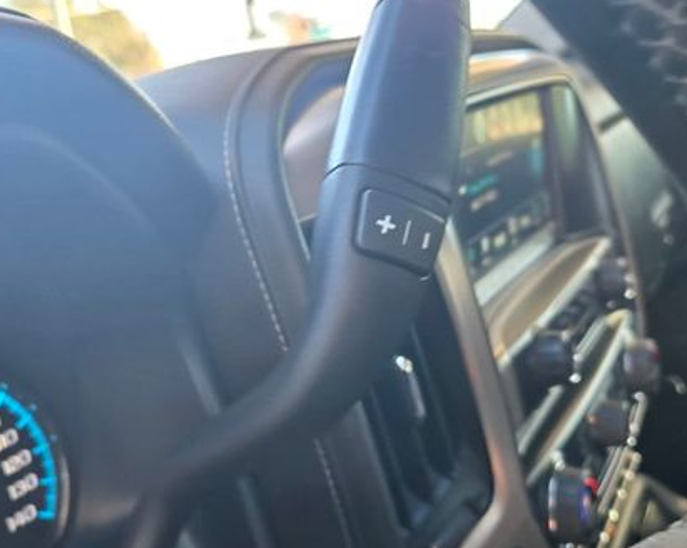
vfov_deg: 42.1
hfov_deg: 51.5
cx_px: 324
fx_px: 711
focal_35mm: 35
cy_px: 314
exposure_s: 1/50
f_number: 1.8
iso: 80
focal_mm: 5.4
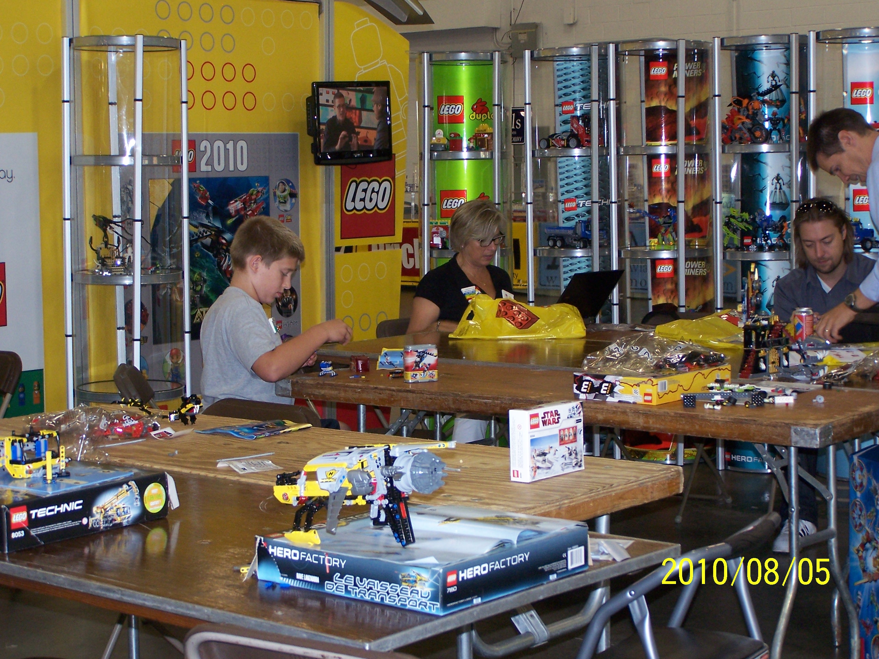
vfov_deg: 21.3
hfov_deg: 28.2
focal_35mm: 69
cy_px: 330
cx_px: 440
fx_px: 1752
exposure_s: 1/90
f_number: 3.2
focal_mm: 11.5
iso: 140
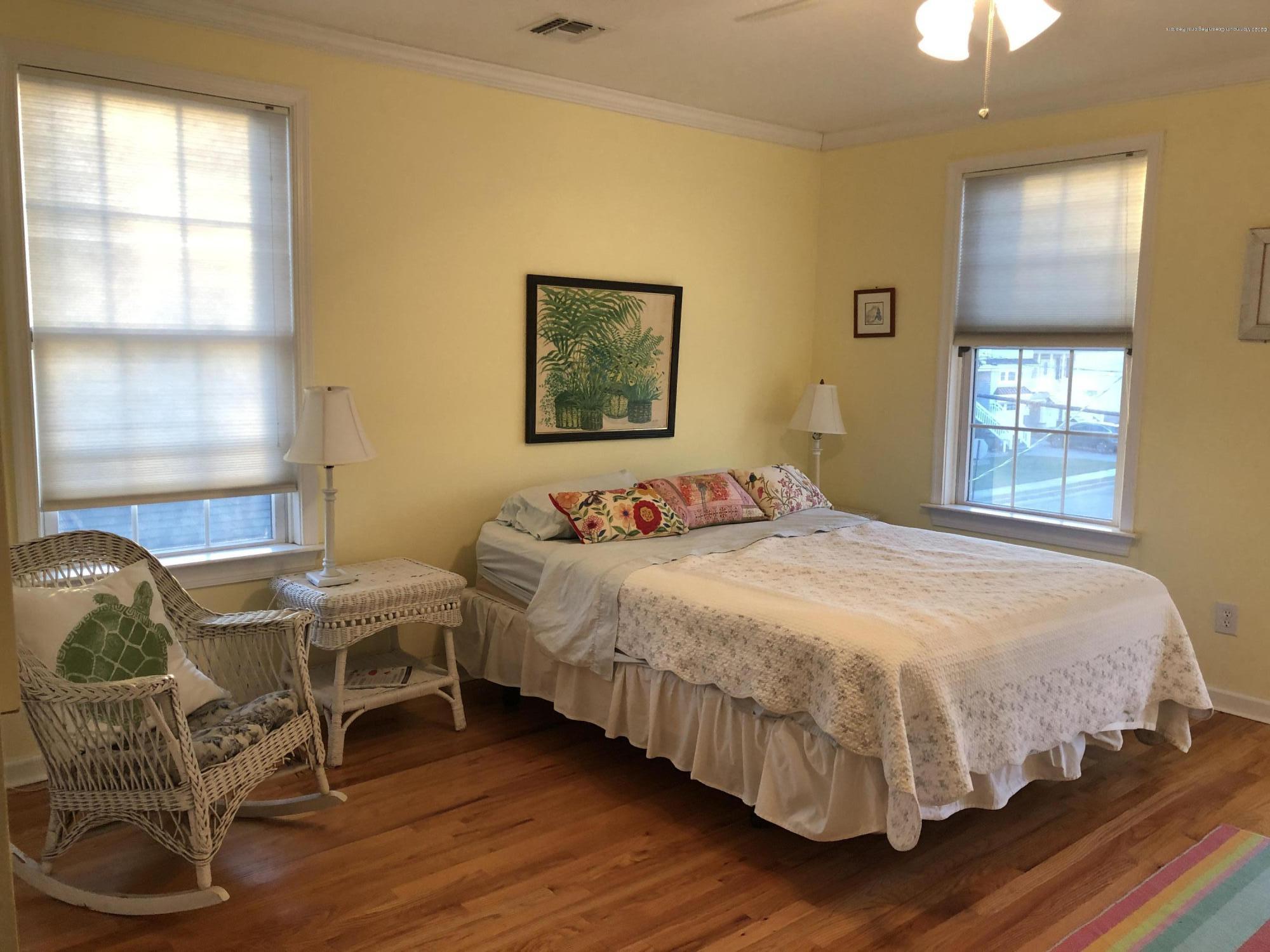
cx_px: 635
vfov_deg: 49.7
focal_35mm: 28
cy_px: 476
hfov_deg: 63.4
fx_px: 1027
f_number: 1.8
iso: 40
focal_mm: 3.99
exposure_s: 1/30
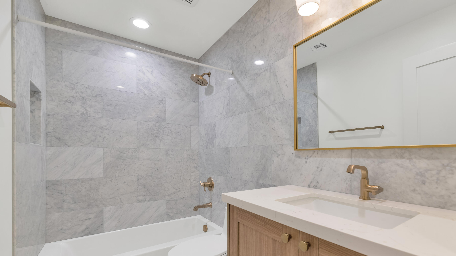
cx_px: 245
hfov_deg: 99.2
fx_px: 193
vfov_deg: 66.1
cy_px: 159
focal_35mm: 16
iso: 250
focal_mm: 14
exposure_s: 1/80
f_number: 5
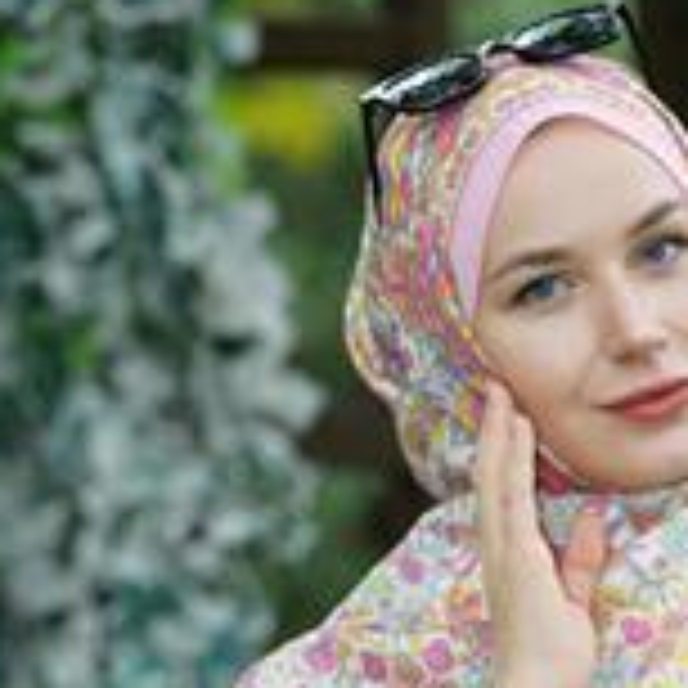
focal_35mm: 318
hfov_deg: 5.5
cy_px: 836
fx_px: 7151
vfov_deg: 5.5
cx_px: 603
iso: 200
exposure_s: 1/100
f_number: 4
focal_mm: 123
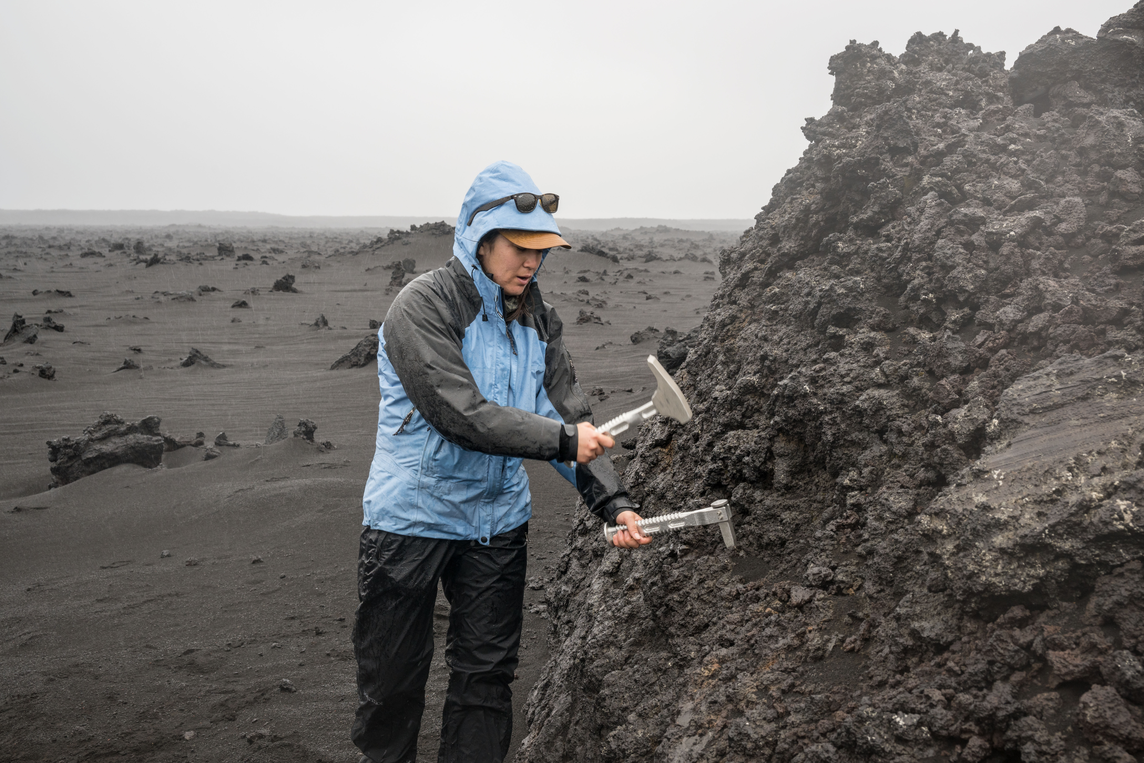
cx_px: 572
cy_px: 382
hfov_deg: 46.4
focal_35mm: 42
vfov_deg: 31.9
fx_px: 1335
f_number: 10
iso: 250
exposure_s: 1/160
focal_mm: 42
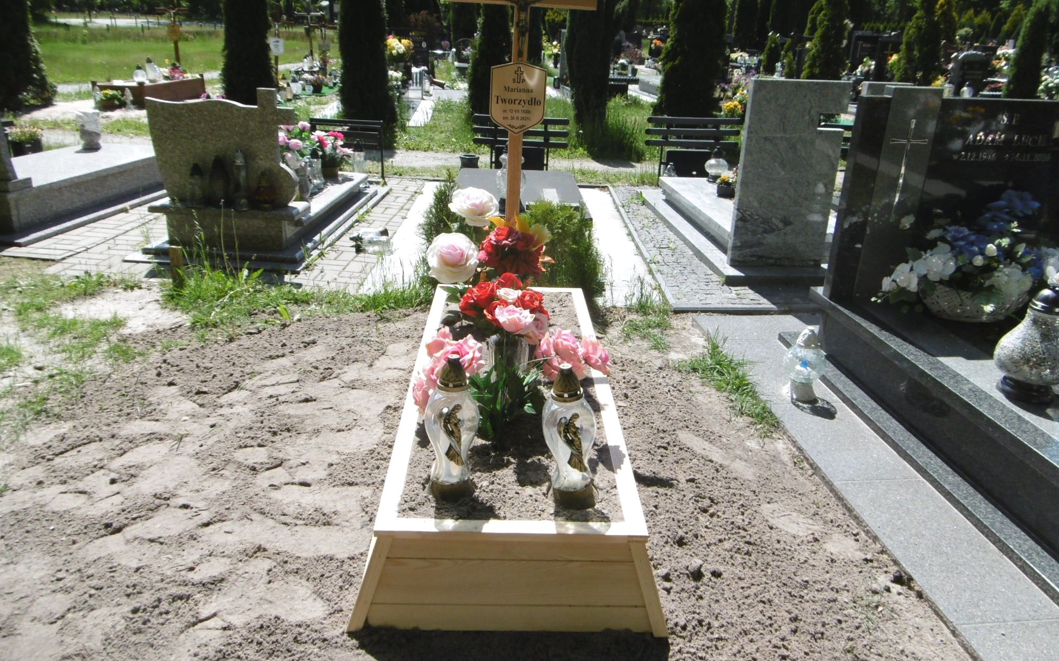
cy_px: 292
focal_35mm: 26
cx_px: 521
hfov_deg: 70.4
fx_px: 750
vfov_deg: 47.5
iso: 100
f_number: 7.8
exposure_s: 1/200
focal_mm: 4.3
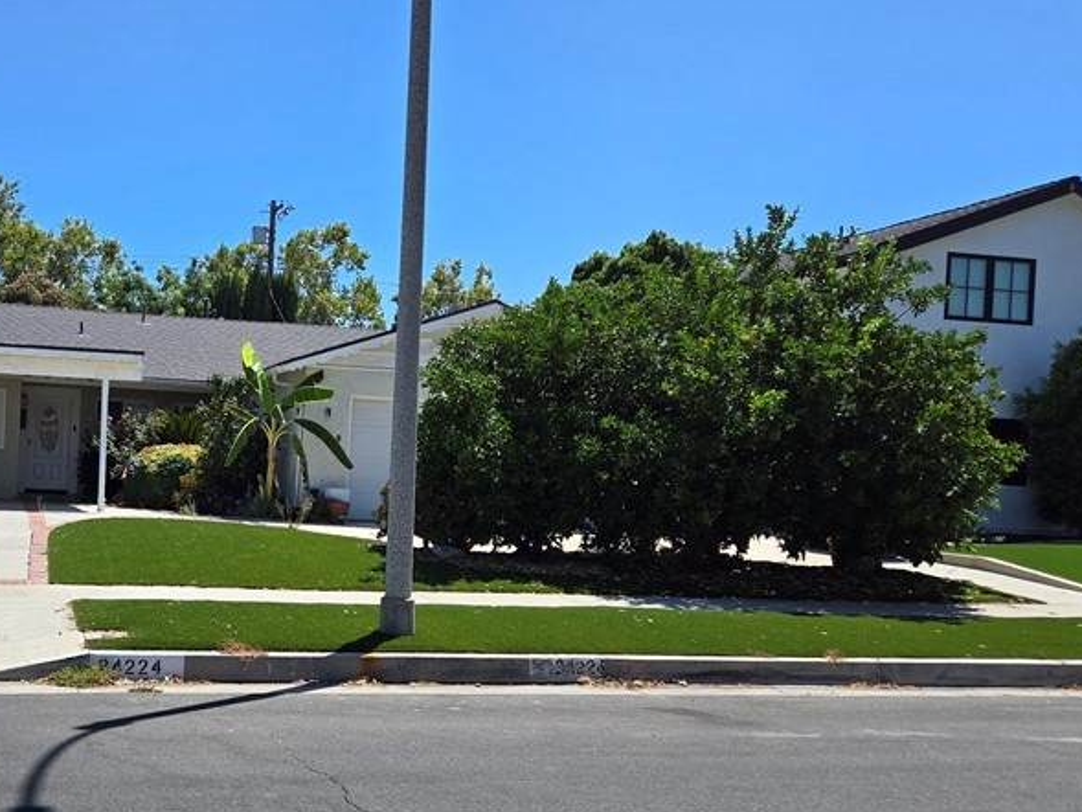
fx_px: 1251
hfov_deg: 45.2
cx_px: 268
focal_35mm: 40
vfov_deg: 35.8
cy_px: 494
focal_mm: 5.4
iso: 40
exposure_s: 1/2921
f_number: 1.8
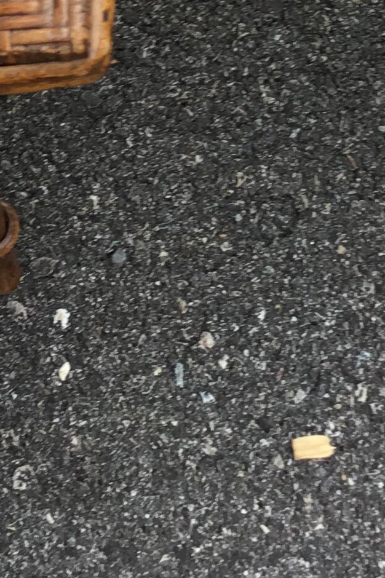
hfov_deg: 12.1
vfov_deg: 17.6
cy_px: -58
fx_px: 1798
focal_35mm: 112
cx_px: 21
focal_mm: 3.3
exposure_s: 1/113
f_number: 2.4
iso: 25
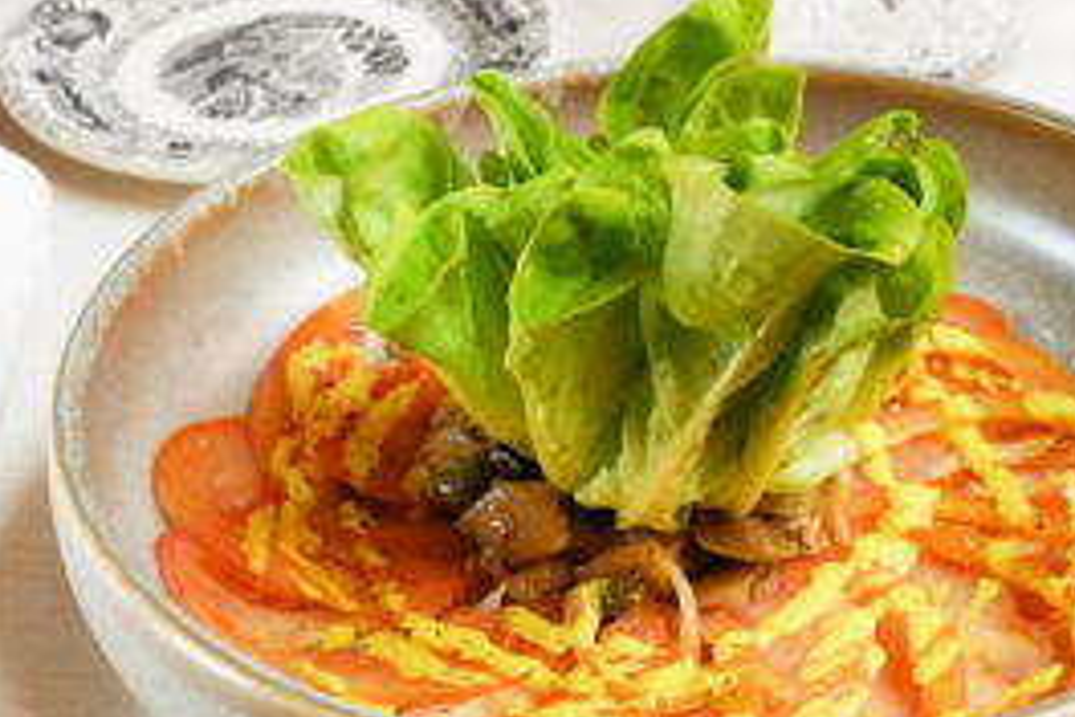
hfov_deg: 39.0
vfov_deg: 26.9
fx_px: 1493
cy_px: 462
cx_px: 741
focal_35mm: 50
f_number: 8
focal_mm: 22.3
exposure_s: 1/8
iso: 640
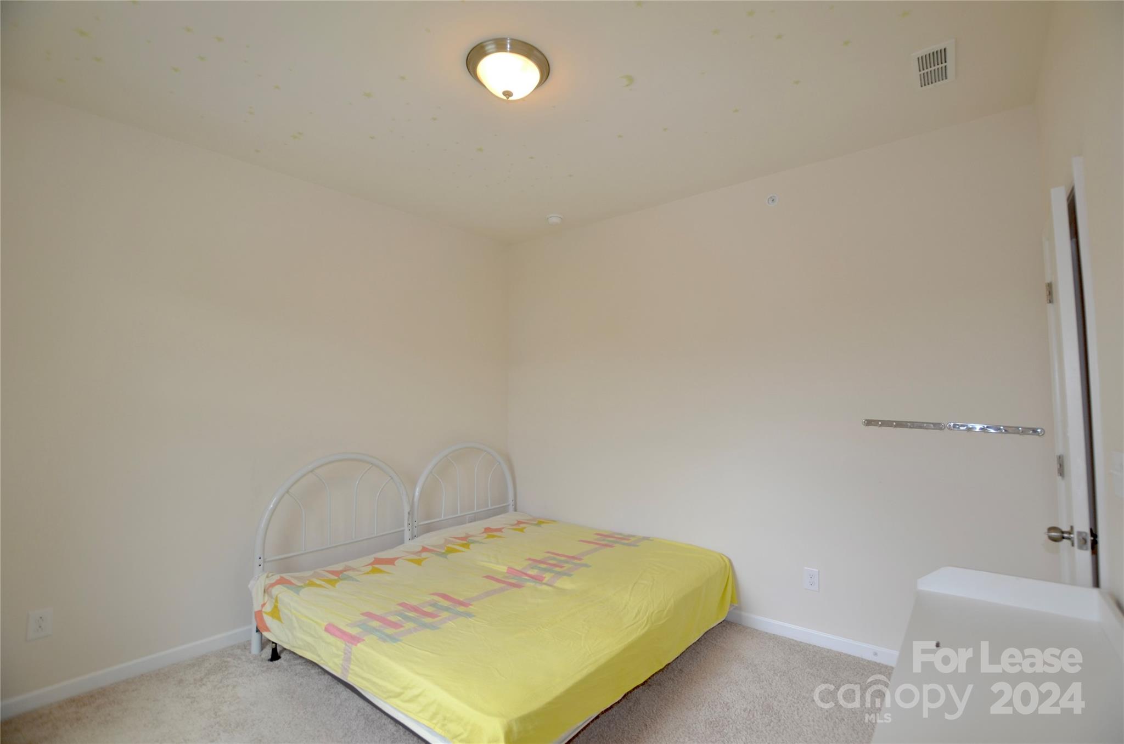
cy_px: 372
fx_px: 467
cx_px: 562
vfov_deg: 77.1
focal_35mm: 15
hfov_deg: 100.5
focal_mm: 10
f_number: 4.5
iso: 200
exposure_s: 1/80
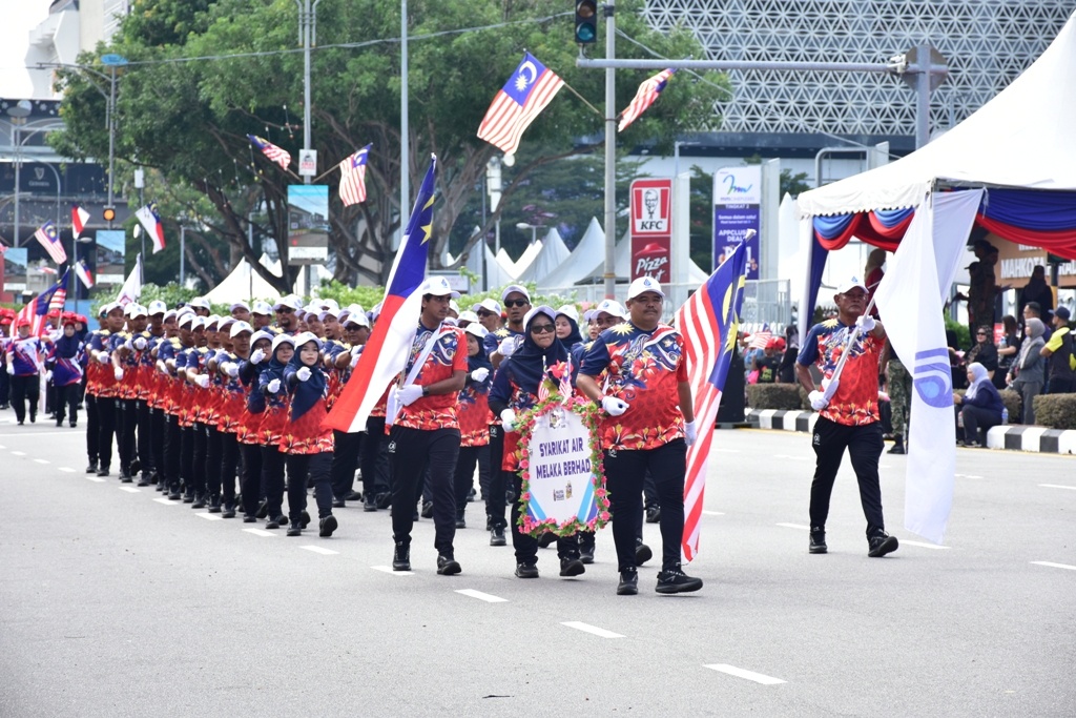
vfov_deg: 10.2
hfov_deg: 15.2
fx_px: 4035
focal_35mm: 135
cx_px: 538
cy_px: 359
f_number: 5.6
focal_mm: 90
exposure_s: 1/250
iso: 250
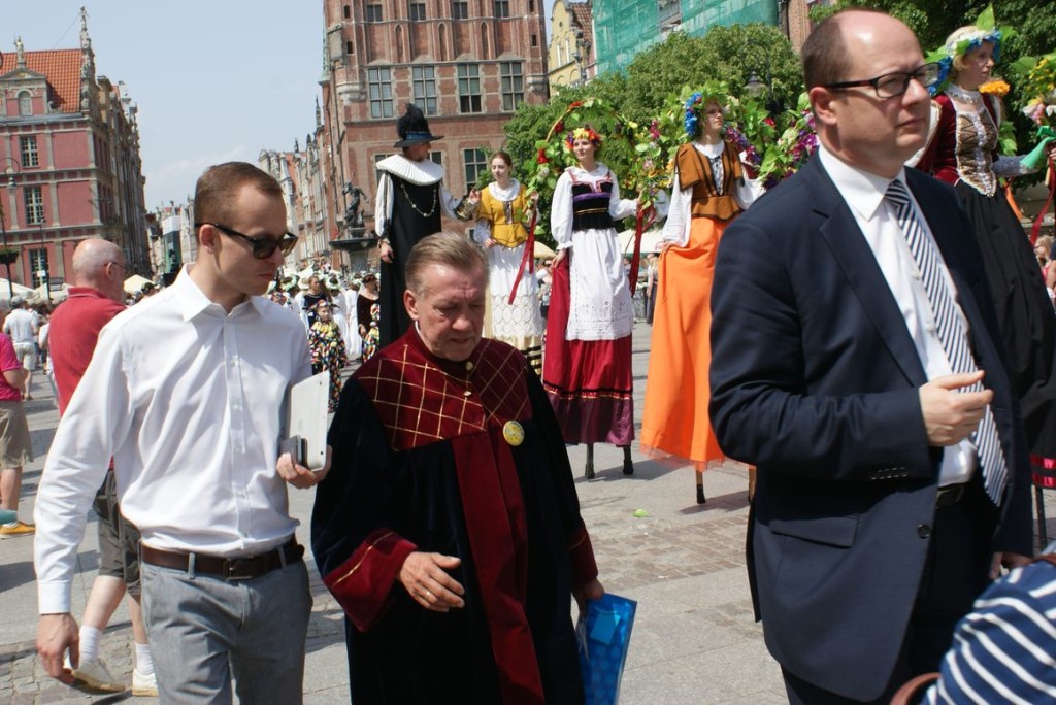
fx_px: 1145
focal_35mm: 39
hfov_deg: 49.5
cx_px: 528
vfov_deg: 34.3
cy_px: 352
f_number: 10
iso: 100
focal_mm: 26
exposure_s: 1/160
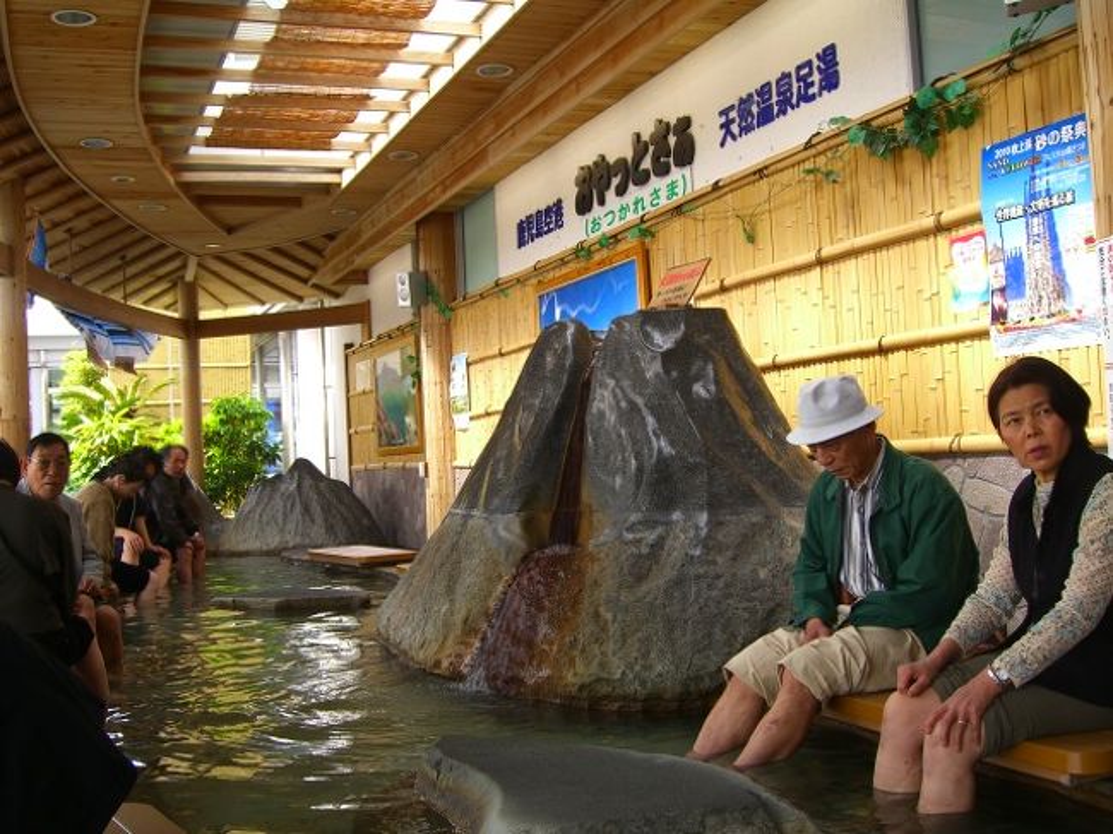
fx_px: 1221
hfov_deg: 49.0
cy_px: 417
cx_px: 556
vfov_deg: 37.7
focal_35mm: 38
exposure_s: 1/100
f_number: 4
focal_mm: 7.9
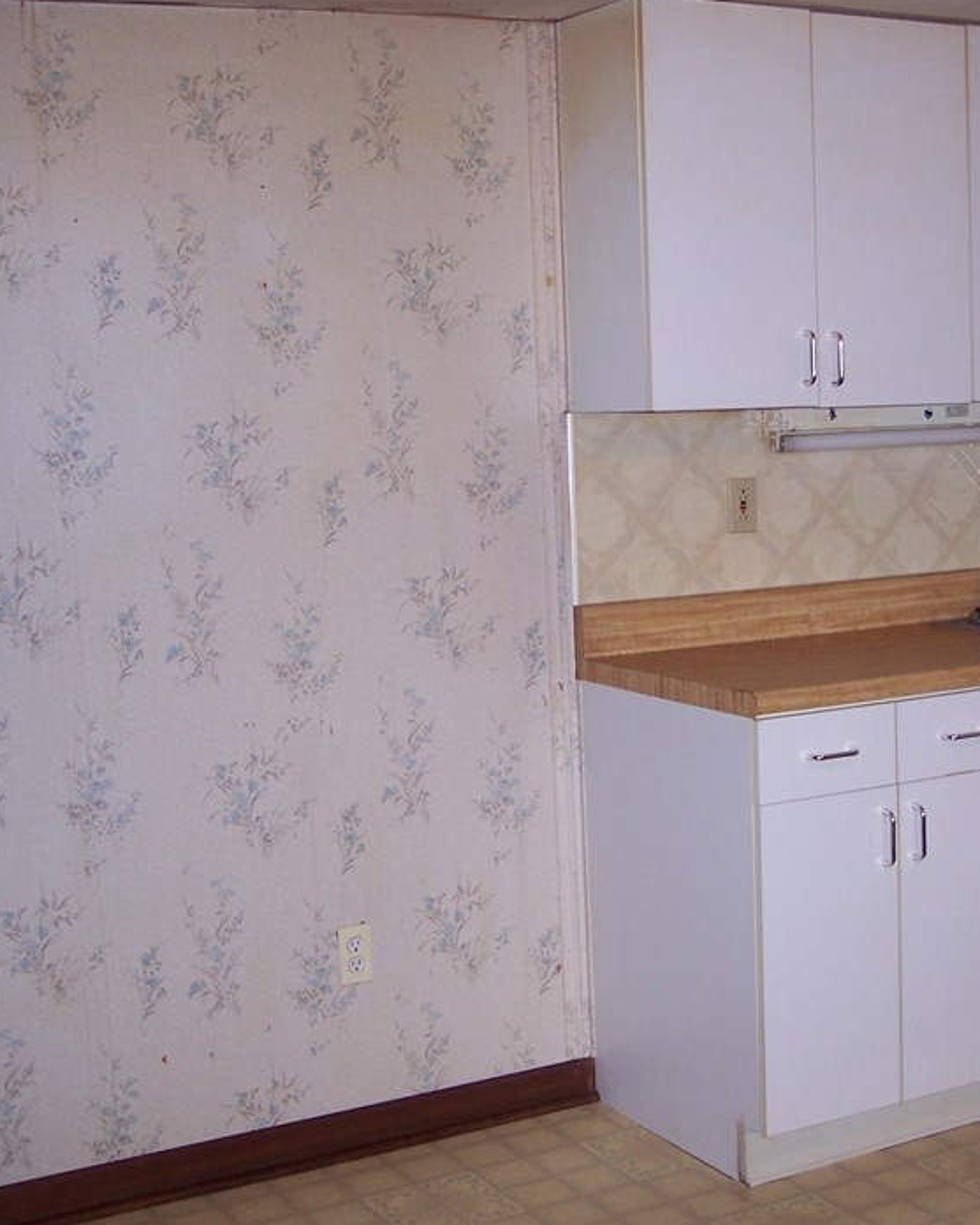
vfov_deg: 33.6
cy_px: 607
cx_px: 612
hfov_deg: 27.1
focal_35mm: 56
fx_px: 2030
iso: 140
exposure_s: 1/60
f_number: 2.8
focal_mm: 8
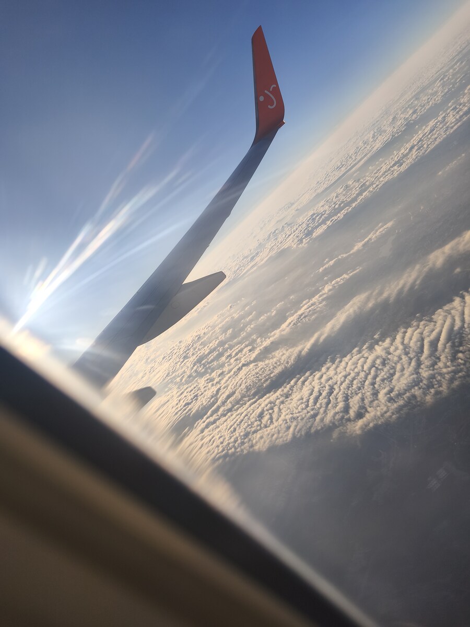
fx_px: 416
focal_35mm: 23
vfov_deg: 73.9
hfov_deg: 58.9
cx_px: 235
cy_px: 314
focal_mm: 6.18
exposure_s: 1/1062
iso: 50
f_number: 1.65
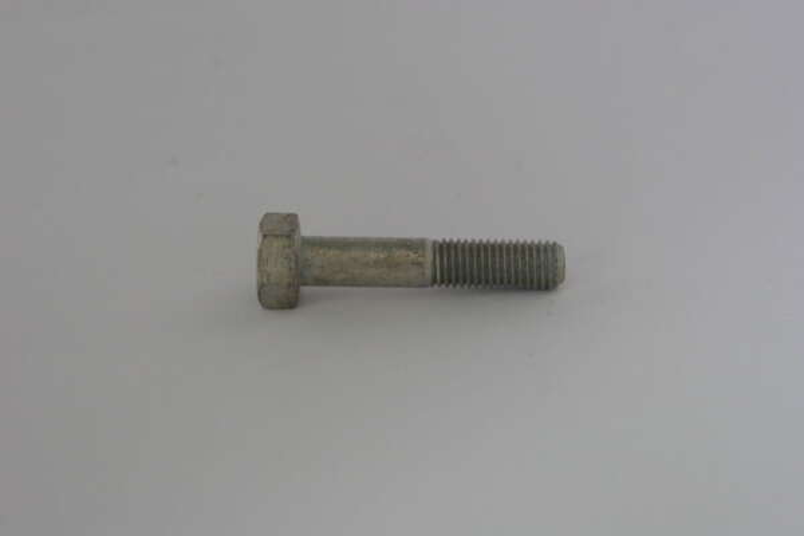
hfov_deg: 17.1
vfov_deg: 11.4
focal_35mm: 120
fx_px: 2680
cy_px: 268
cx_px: 402
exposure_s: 1/60
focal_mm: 80
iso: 800
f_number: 8
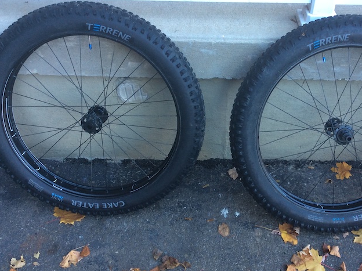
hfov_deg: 45.6
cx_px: 215
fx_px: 428
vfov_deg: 35.0
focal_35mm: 41
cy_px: 153
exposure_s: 1/30
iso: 32
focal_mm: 3.3
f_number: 2.4
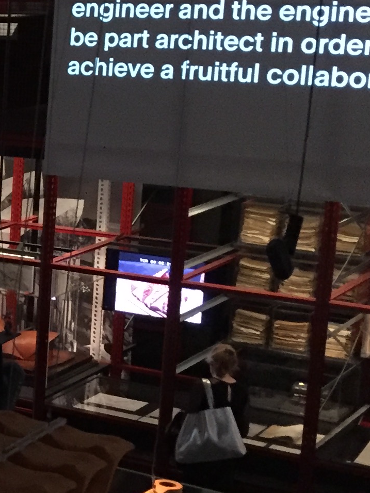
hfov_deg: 12.9
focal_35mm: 99
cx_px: -378
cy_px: 295
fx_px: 1411
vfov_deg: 19.8
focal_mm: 4.15
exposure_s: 1/17
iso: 320
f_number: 2.2
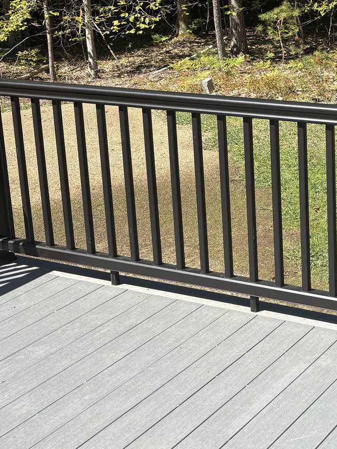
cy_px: 161
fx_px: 882
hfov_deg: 20.8
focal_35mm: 68
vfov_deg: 28.4
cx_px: 353
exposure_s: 1/2451
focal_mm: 5.96
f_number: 1.6
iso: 50
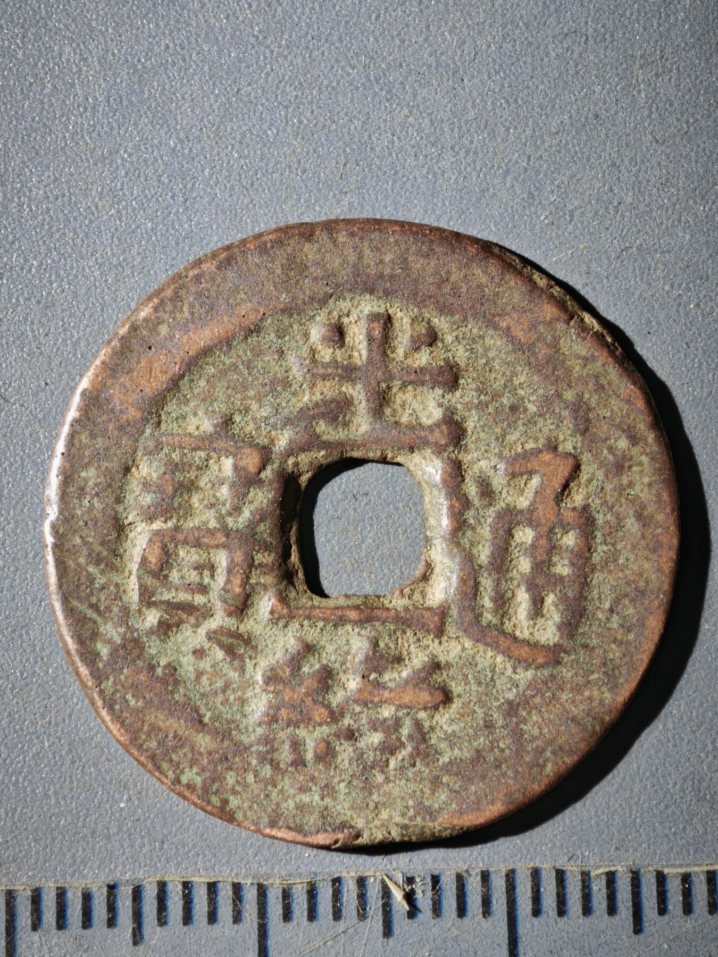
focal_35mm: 101
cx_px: 359
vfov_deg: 19.4
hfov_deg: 14.6
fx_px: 2793
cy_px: 478
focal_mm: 9
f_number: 2
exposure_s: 1/94.3
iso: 160
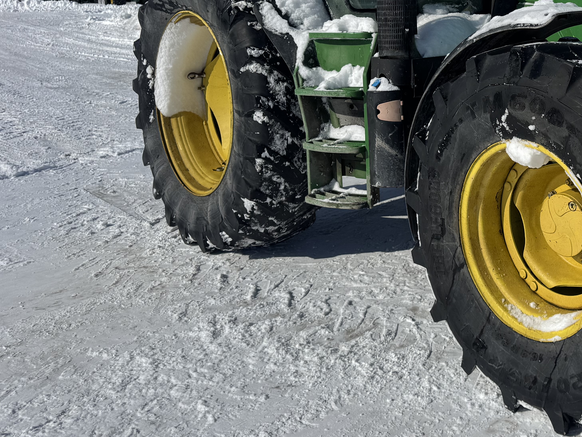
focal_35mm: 47
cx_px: 551
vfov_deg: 29.9
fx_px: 790
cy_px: 70
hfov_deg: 37.1
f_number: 1.78
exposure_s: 1/12346
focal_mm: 6.76
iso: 80
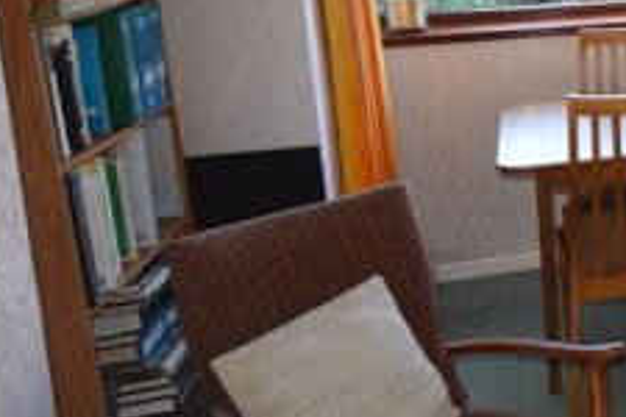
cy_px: 46
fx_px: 1061
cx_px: 894
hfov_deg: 25.9
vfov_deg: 21.8
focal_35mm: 61
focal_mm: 14
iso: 800
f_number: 5
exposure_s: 1/100
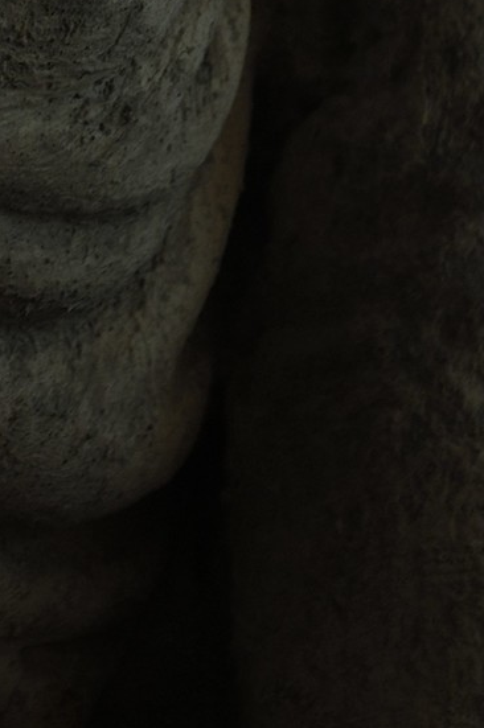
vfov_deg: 2.0
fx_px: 20543
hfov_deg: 1.3
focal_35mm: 1016
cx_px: -447
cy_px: -604
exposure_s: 1/1.43
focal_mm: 155
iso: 100
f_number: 8
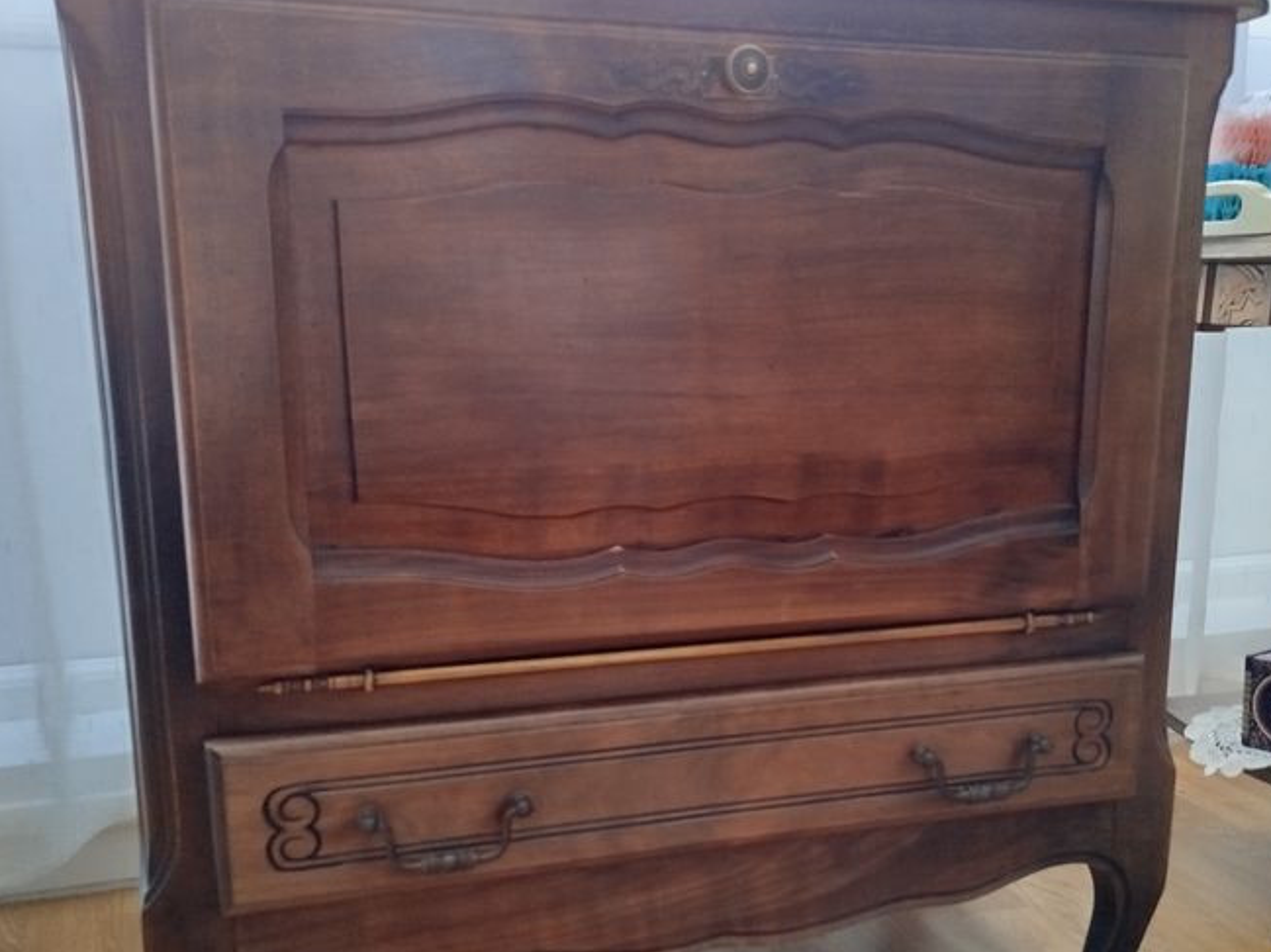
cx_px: 711
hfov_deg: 50.1
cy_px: 590
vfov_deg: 38.4
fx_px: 1358
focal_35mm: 37
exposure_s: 1/33
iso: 125
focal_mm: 5.31
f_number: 1.7
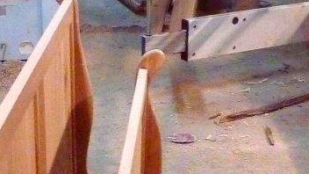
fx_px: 852
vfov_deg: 11.4
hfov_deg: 20.4
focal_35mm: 104
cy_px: 221
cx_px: 90
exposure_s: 1/13
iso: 800
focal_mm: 4.4
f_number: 3.3
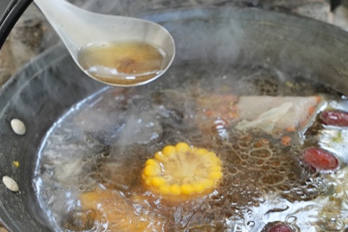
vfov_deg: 20.3
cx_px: 210
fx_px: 648
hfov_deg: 30.0
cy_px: 92
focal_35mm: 67
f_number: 5.6
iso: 2000
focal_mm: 31
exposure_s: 1/160
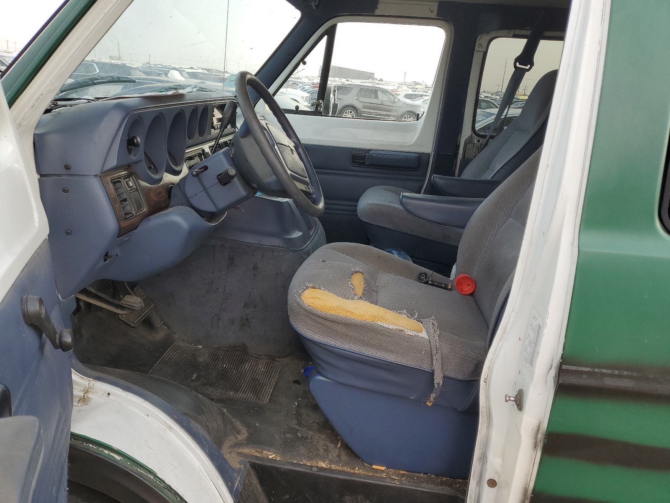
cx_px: 335
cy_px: 252
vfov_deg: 53.1
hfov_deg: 67.3
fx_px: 503
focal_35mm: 26
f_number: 1.5
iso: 50
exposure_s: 1/476
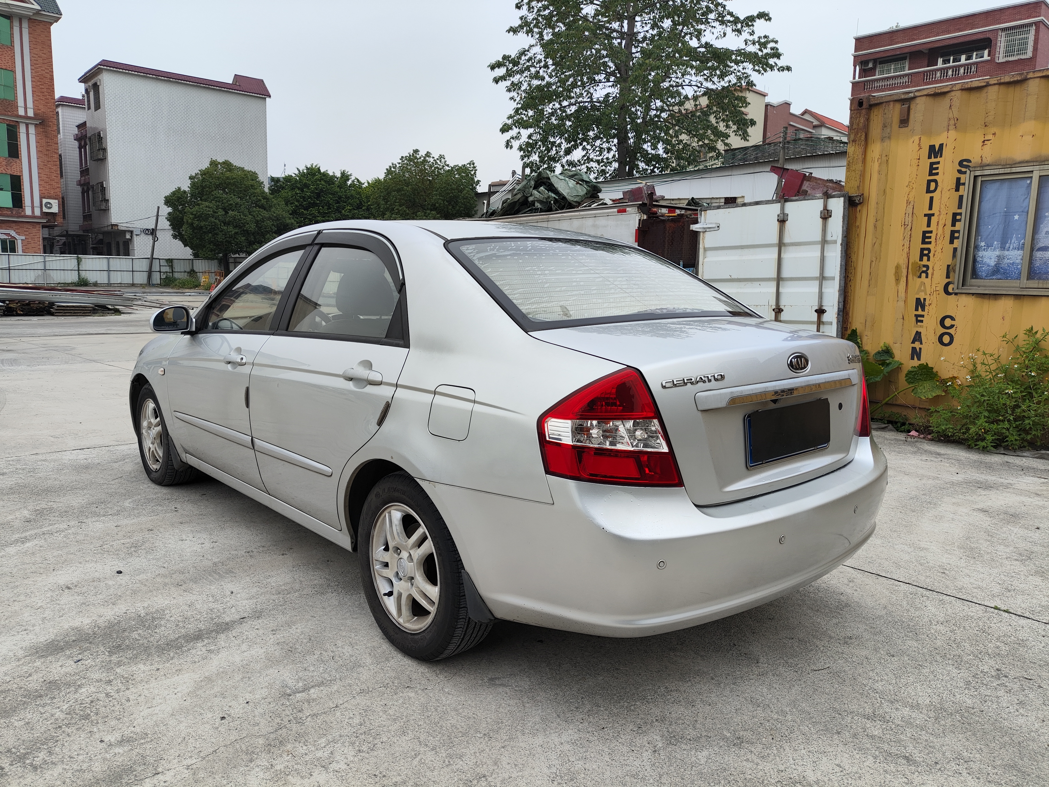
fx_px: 728
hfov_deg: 71.6
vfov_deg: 56.9
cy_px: 394
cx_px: 524
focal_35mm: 24
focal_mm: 4.68
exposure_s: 1/847
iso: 50
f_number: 1.8
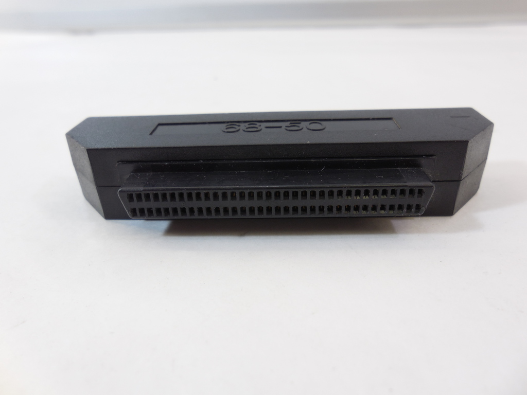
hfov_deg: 67.3
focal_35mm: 26
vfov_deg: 53.1
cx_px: 264
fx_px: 396
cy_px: 198
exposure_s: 1/30
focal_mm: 4.6
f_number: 3.5
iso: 125
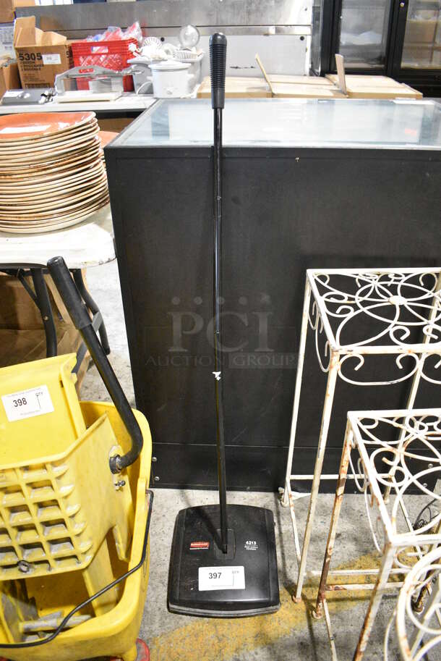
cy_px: 330
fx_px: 495
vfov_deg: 67.3
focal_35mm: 27
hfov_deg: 48.0
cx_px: 220
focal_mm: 18
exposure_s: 1/125
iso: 6400
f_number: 3.5
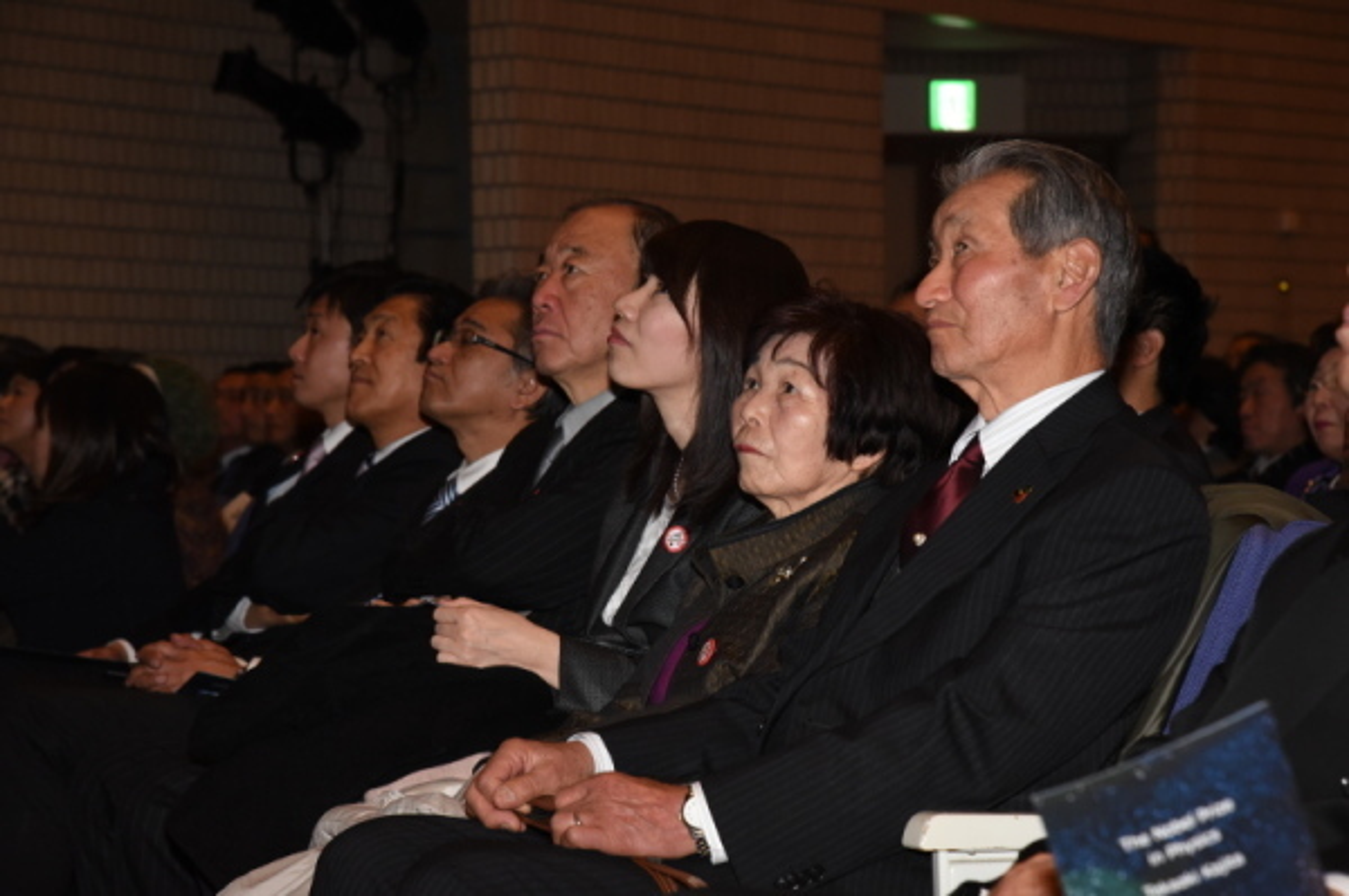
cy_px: 448
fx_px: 3931
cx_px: 674
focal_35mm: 105
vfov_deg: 13.0
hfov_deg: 19.5
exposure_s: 1/60
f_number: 9
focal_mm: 105
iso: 2500
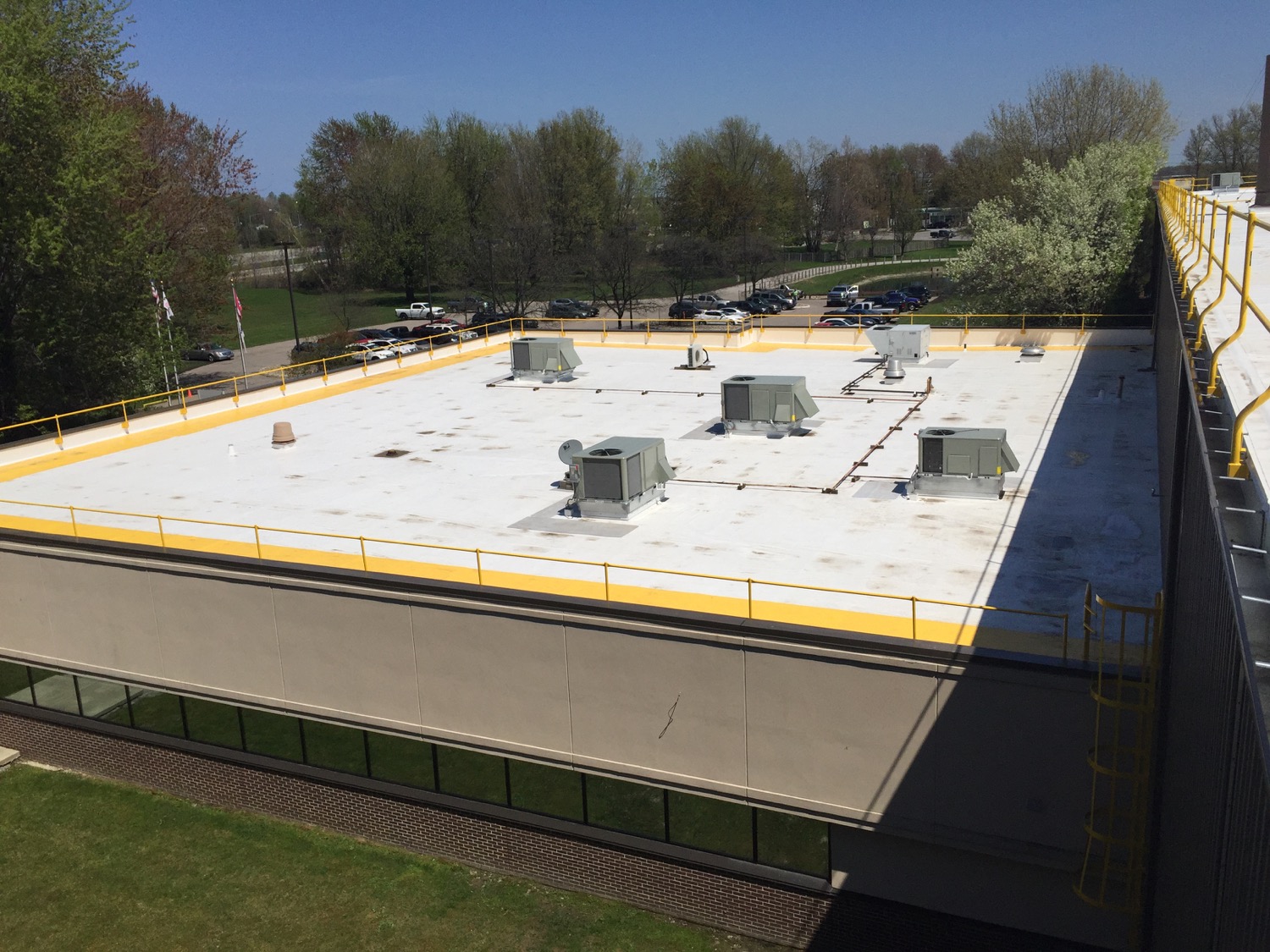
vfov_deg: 48.2
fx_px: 1064
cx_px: 635
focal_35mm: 29
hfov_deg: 61.7
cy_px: 476
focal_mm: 4.15
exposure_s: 1/7937
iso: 32
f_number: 2.2
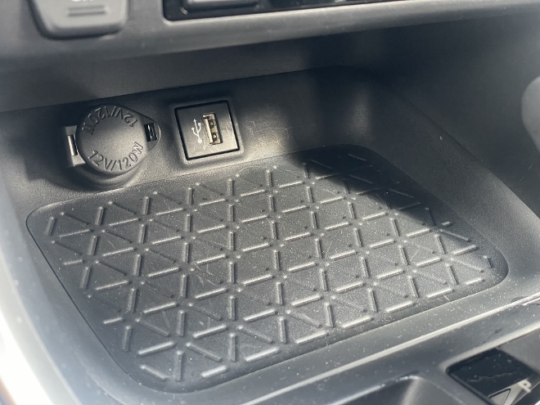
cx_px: 270
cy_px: 202
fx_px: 811
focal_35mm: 52
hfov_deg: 36.8
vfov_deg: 28.0
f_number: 2
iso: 250
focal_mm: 6
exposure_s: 1/60
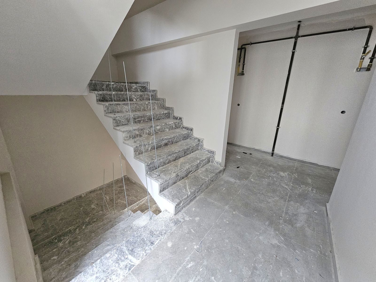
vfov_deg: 89.9
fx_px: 141
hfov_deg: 106.2
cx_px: 188
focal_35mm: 13
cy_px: 141
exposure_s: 1/33.4
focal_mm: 2.2
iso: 800
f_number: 2.2
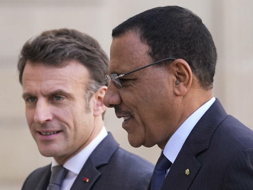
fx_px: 3157
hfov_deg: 4.6
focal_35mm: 432
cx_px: 121
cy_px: 95
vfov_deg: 3.4
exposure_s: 1/800
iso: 1600
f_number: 5.6
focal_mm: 265
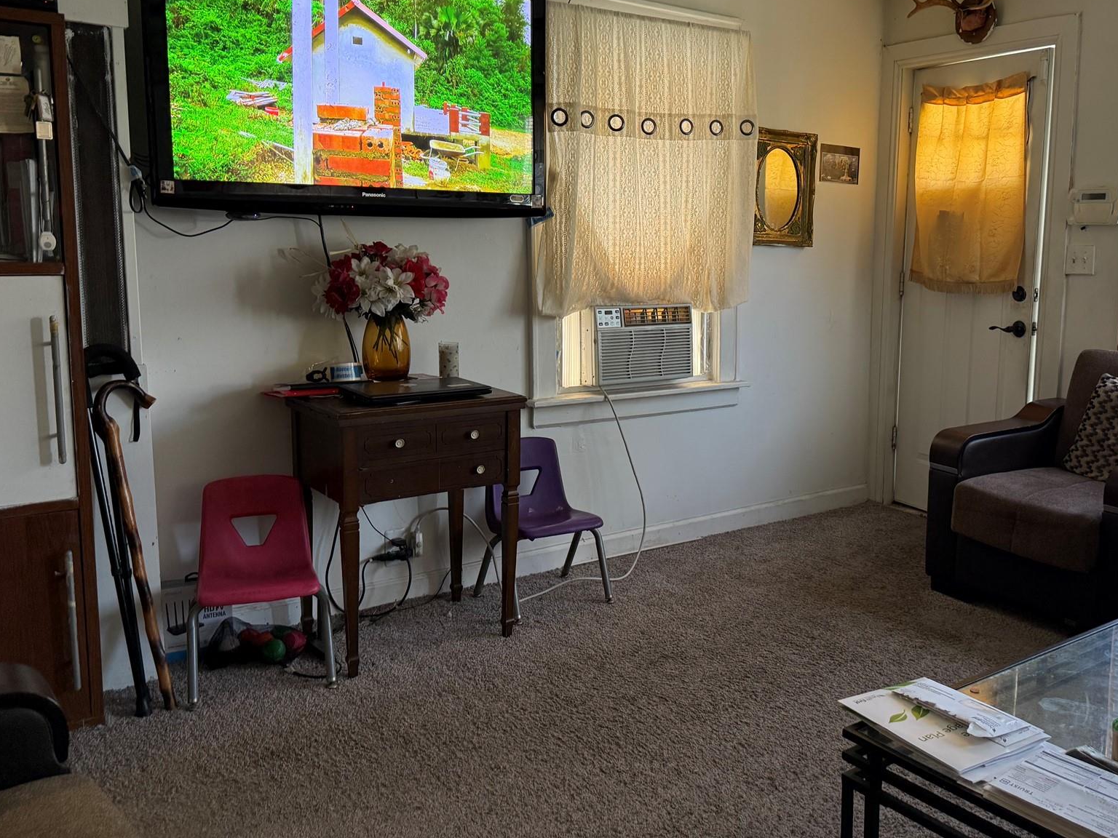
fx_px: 1034
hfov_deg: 56.1
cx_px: 707
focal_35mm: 32
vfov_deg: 44.1
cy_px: 373
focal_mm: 6.76
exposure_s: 1/66
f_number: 1.78
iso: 200
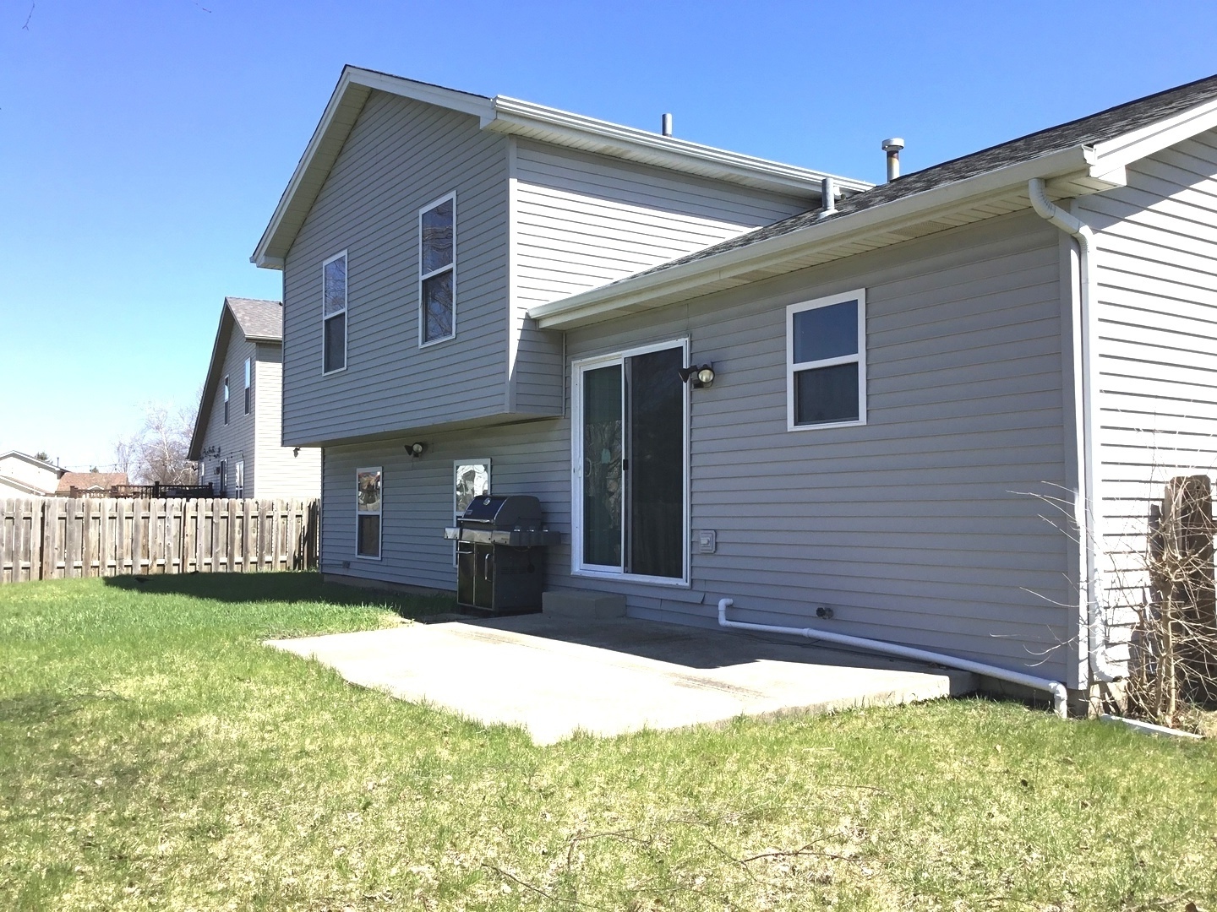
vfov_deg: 45.4
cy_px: 456
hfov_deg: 58.4
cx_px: 608
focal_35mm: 31
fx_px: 1090
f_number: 2.4
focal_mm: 3.3
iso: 25
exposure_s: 1/1148
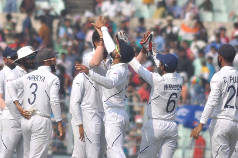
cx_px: 119
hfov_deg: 4.6
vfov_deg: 3.0
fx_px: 2971
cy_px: 79
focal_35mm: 450
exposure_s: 1/2000
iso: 200
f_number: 4.5
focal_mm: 300
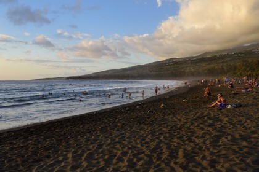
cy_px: 86
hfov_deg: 60.3
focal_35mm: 31
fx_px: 223
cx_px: 130
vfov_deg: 42.3
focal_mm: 31
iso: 400
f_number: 9
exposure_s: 1/250
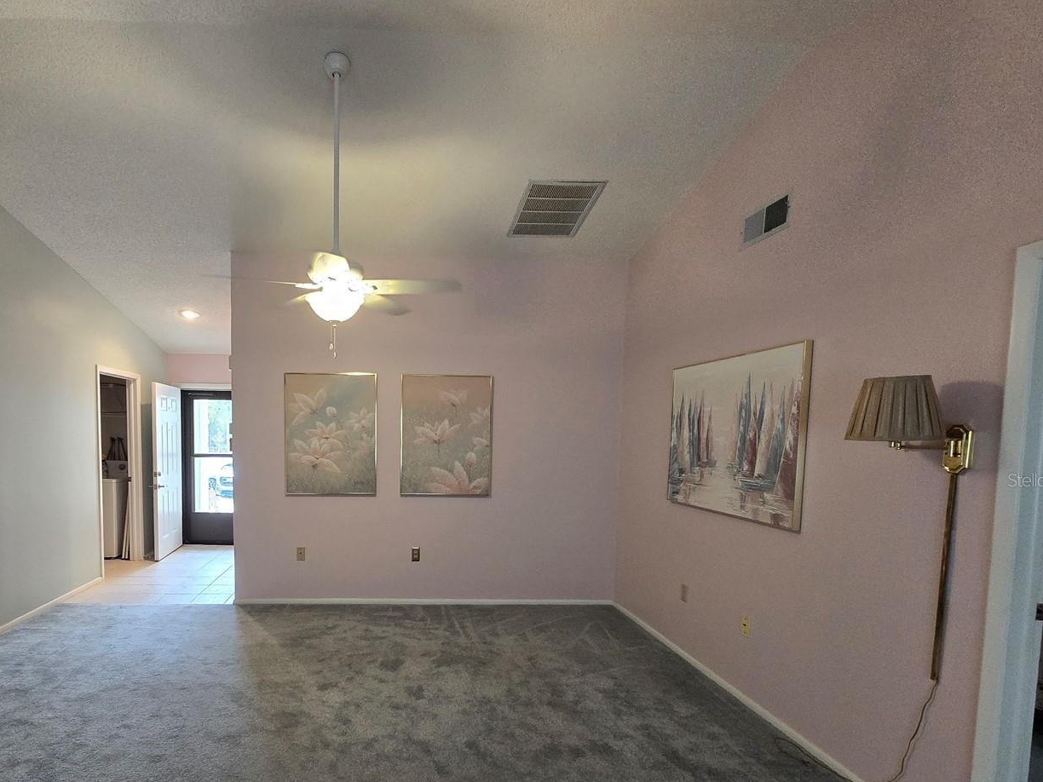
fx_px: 512
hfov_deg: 89.6
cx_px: 406
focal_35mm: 17
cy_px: 480
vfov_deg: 73.7
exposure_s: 1/60
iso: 320
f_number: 2.2
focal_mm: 2.2
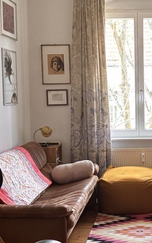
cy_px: 115
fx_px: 431
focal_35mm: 65
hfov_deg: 19.5
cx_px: 148
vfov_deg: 31.5
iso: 250
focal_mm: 5.96
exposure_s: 1/60
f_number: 1.6
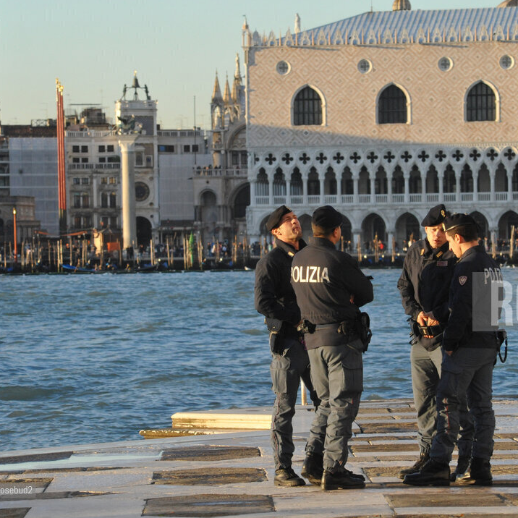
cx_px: 313
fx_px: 3911
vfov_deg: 7.6
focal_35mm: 231
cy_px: 258
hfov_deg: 7.6
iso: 3200
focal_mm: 180
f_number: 14
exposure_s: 1/800
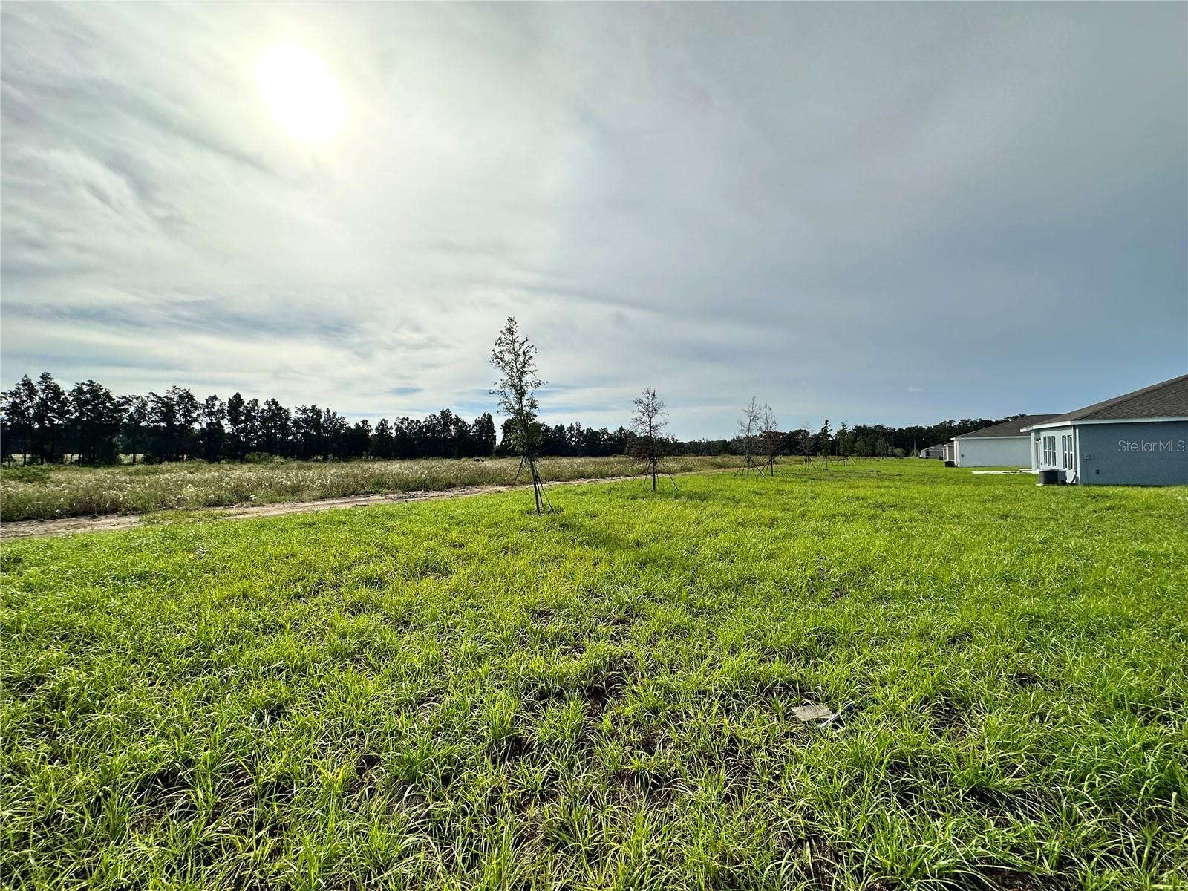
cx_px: 594
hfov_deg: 102.1
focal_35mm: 14
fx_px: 480
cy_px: 446
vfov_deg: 85.7
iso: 50
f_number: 2.2
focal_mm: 2.22
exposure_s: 1/5291
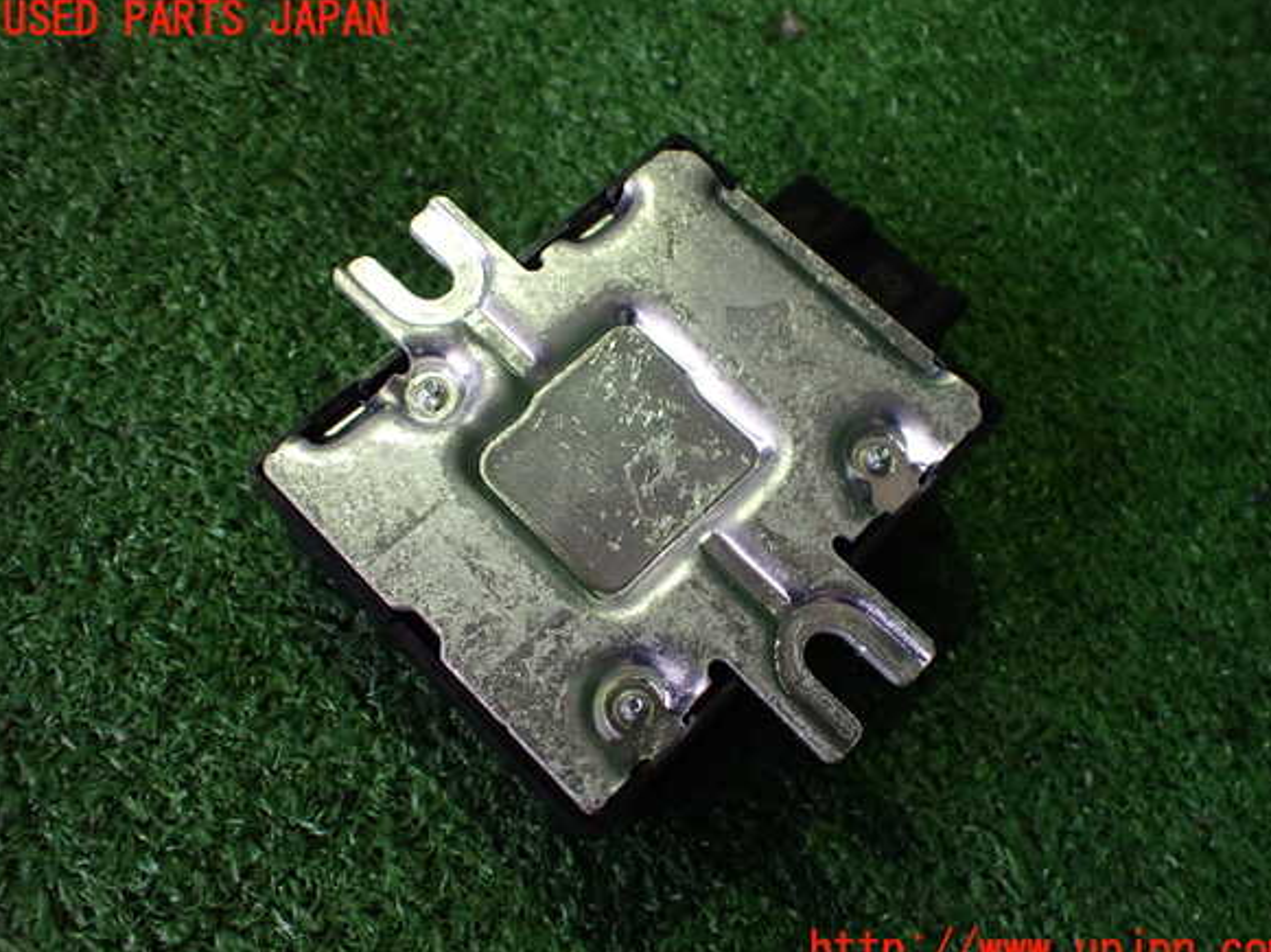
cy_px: 486
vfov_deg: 45.4
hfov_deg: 58.4
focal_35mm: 31
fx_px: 1138
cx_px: 648
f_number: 2.3
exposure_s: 1/125
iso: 640
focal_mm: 5.4
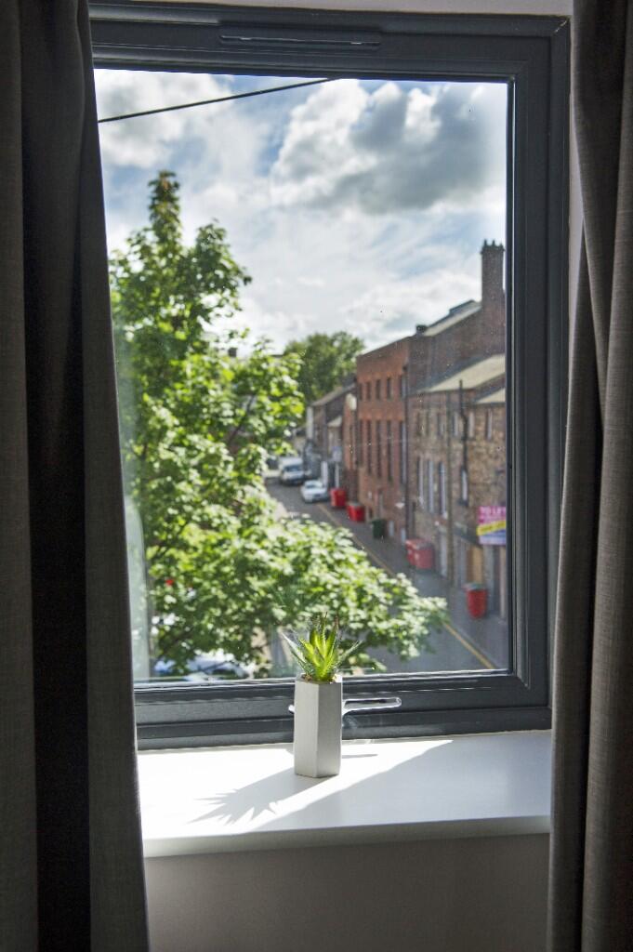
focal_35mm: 40
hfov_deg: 33.3
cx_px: 316
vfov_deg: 48.5
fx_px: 1057
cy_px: 476
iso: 400
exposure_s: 1/800
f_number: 5.6
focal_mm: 40
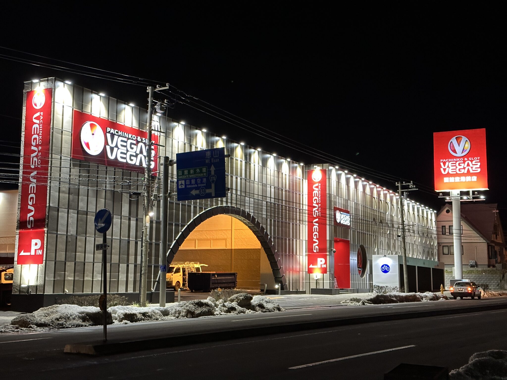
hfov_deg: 39.7
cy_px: 190
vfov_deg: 30.3
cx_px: 254
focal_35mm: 48
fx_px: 703
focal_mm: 6.86
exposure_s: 1/33
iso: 320
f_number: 1.78
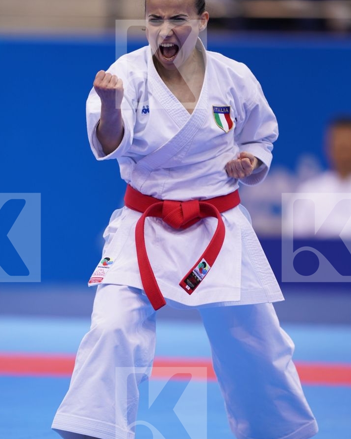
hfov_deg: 3.1
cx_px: 161
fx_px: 6536
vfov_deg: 3.8
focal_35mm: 503
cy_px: 238
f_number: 2.8
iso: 640
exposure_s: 1/500
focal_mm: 400
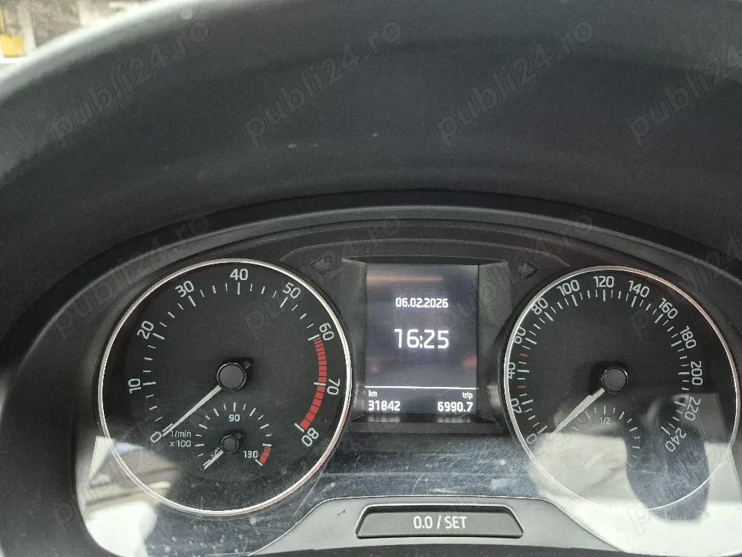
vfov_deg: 58.9
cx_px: 371
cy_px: 278
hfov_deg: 73.9
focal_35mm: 23
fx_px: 493
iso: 1250
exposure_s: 1/44.1
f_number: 1.8
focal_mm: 5.4
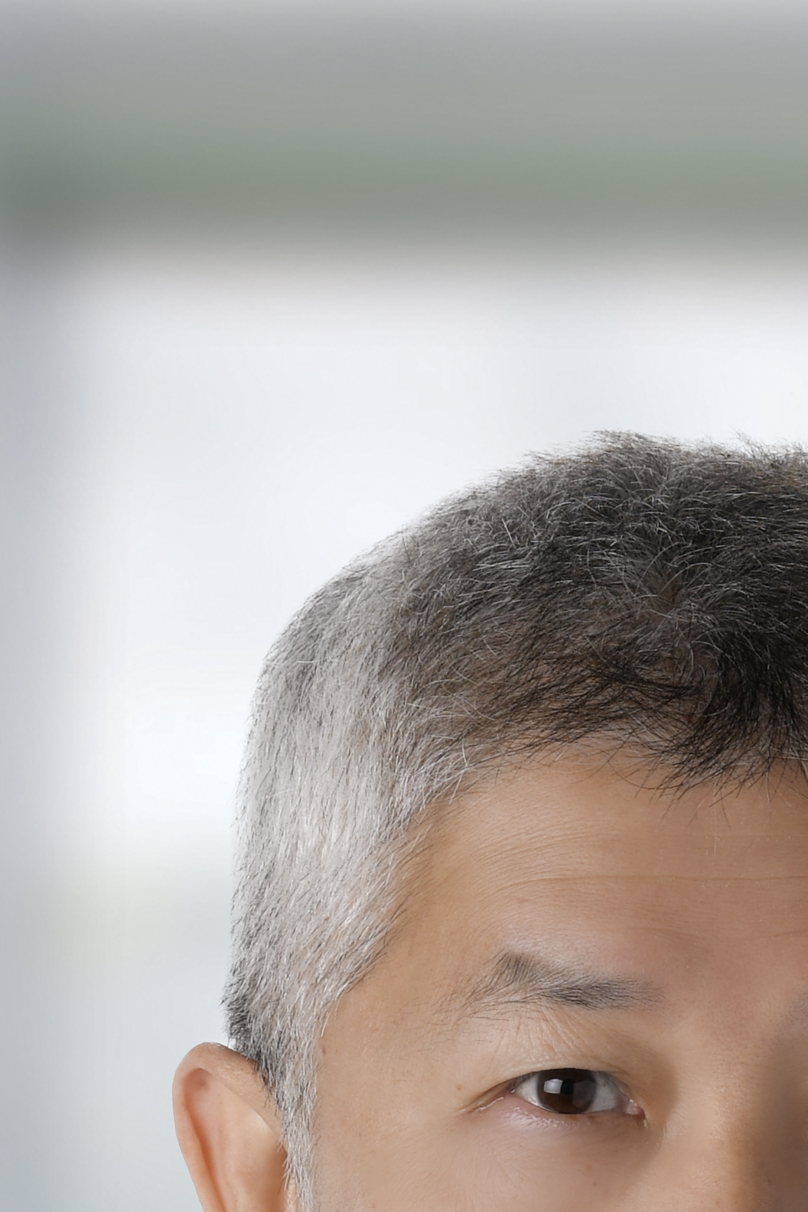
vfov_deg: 5.7
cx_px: 573
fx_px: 11983
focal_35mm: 356
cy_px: 1675
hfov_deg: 3.9
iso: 100
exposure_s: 1/160
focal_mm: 95
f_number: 8
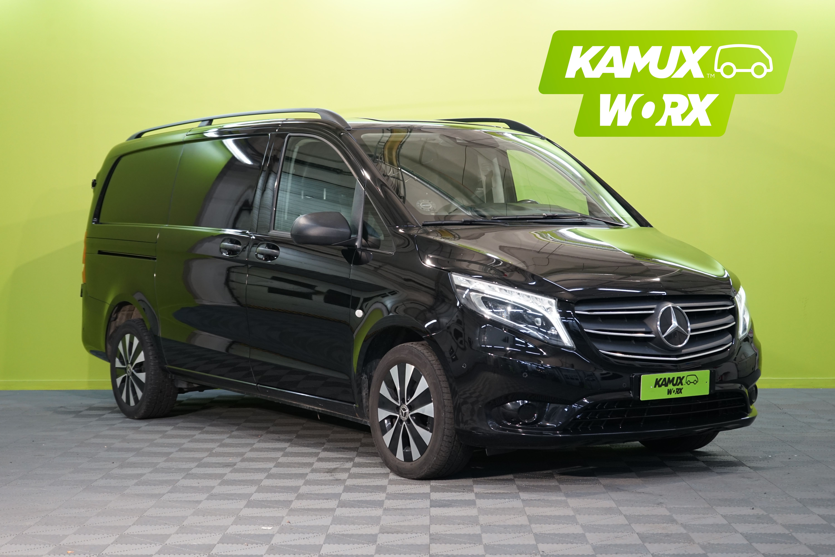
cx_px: 418
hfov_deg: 31.4
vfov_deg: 21.2
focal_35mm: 64
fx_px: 1484
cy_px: 278
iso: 800
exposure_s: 1/25
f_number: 5.6
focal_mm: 64
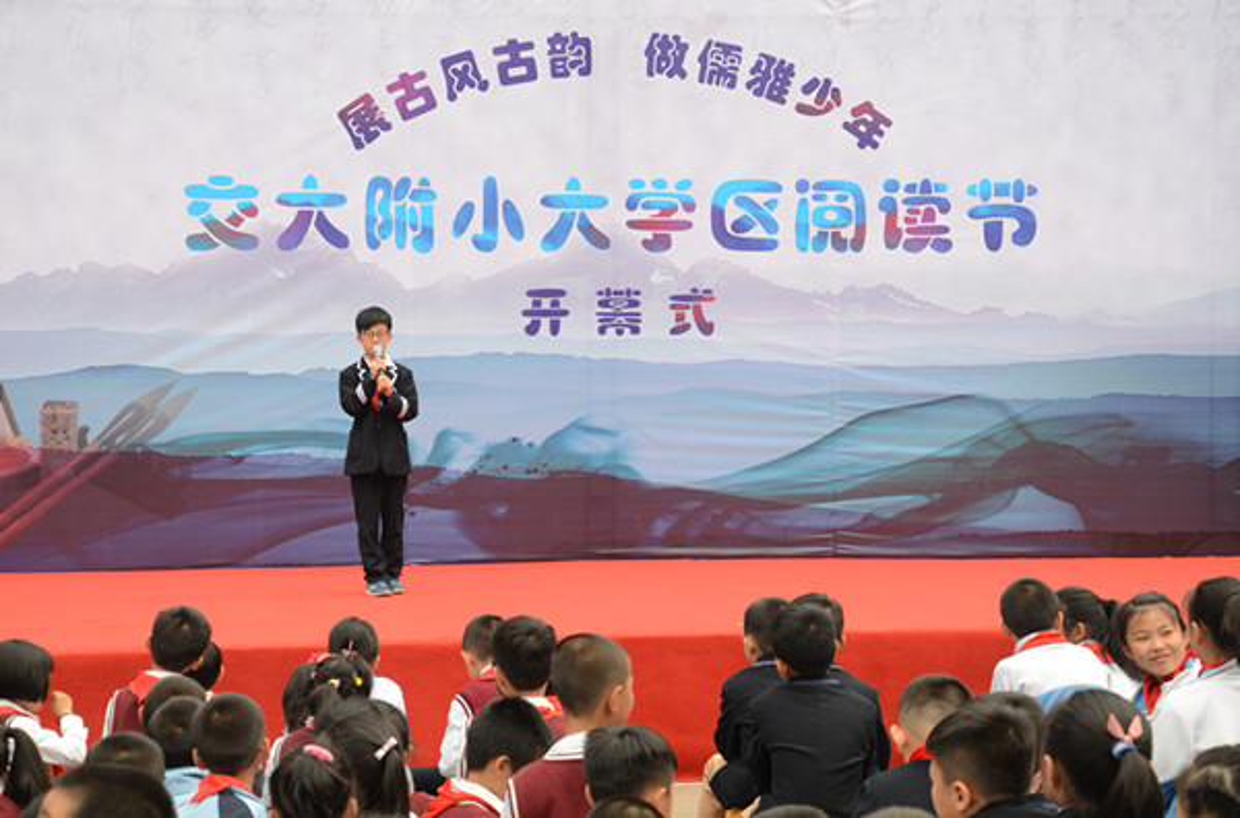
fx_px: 2678
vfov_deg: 17.4
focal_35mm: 78
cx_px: 620
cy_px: 409
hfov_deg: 26.1
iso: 400
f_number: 8
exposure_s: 1/320
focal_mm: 52
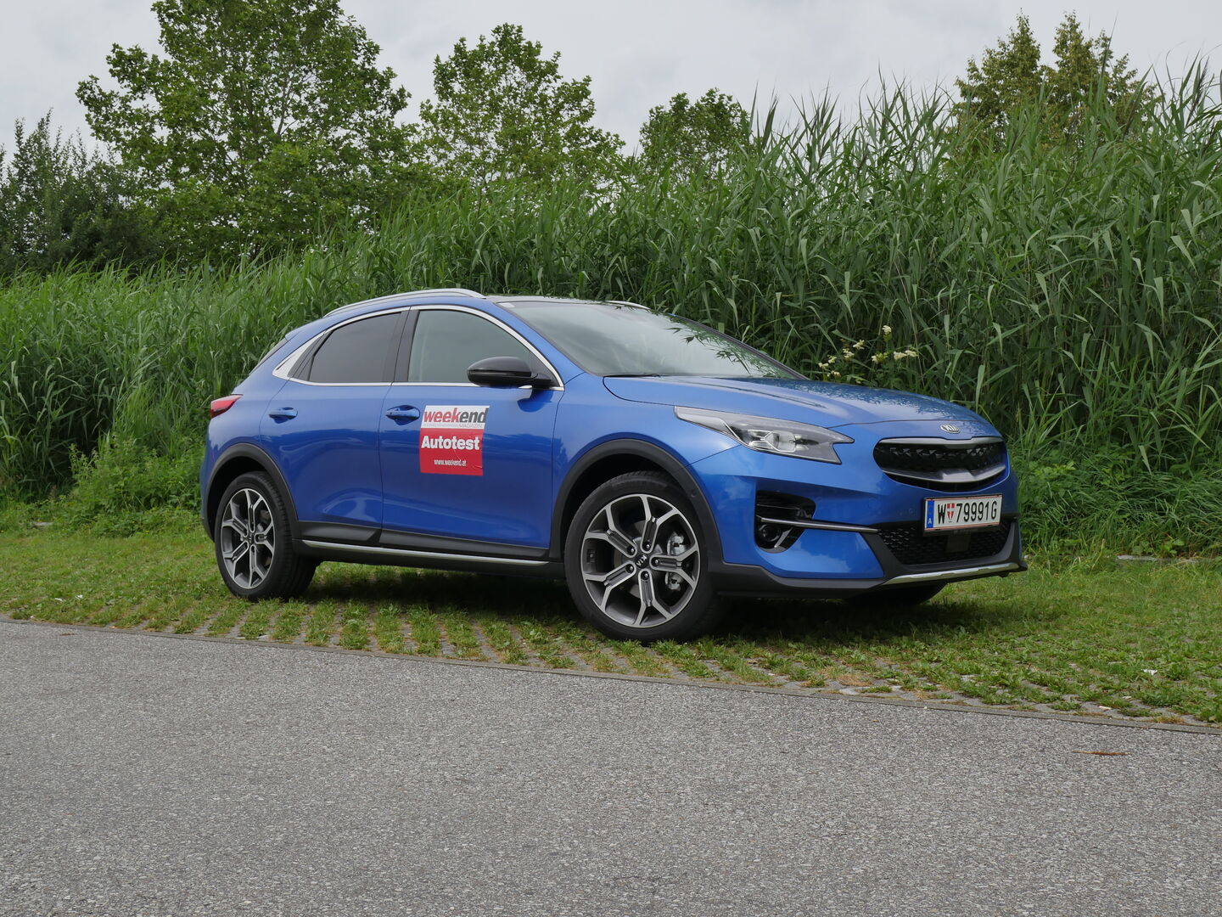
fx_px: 1553
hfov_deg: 42.9
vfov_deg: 32.9
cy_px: 458
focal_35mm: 44
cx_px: 611
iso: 200
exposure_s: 1/500
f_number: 7.1
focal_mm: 22
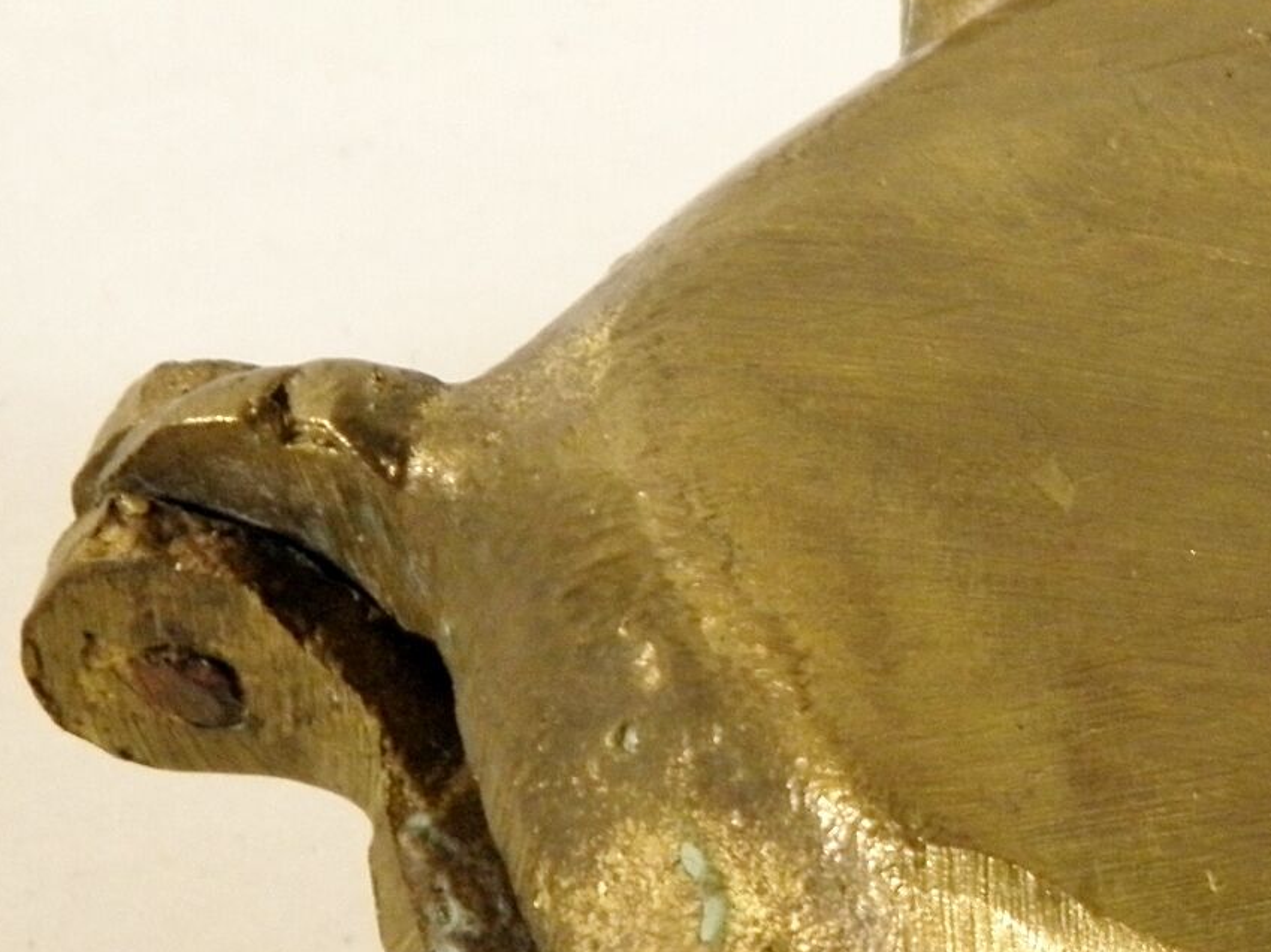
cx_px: 1664
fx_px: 8846
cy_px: 550
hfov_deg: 8.1
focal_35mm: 241
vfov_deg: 6.2
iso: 200
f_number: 4.4
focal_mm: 14.3
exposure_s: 1/30
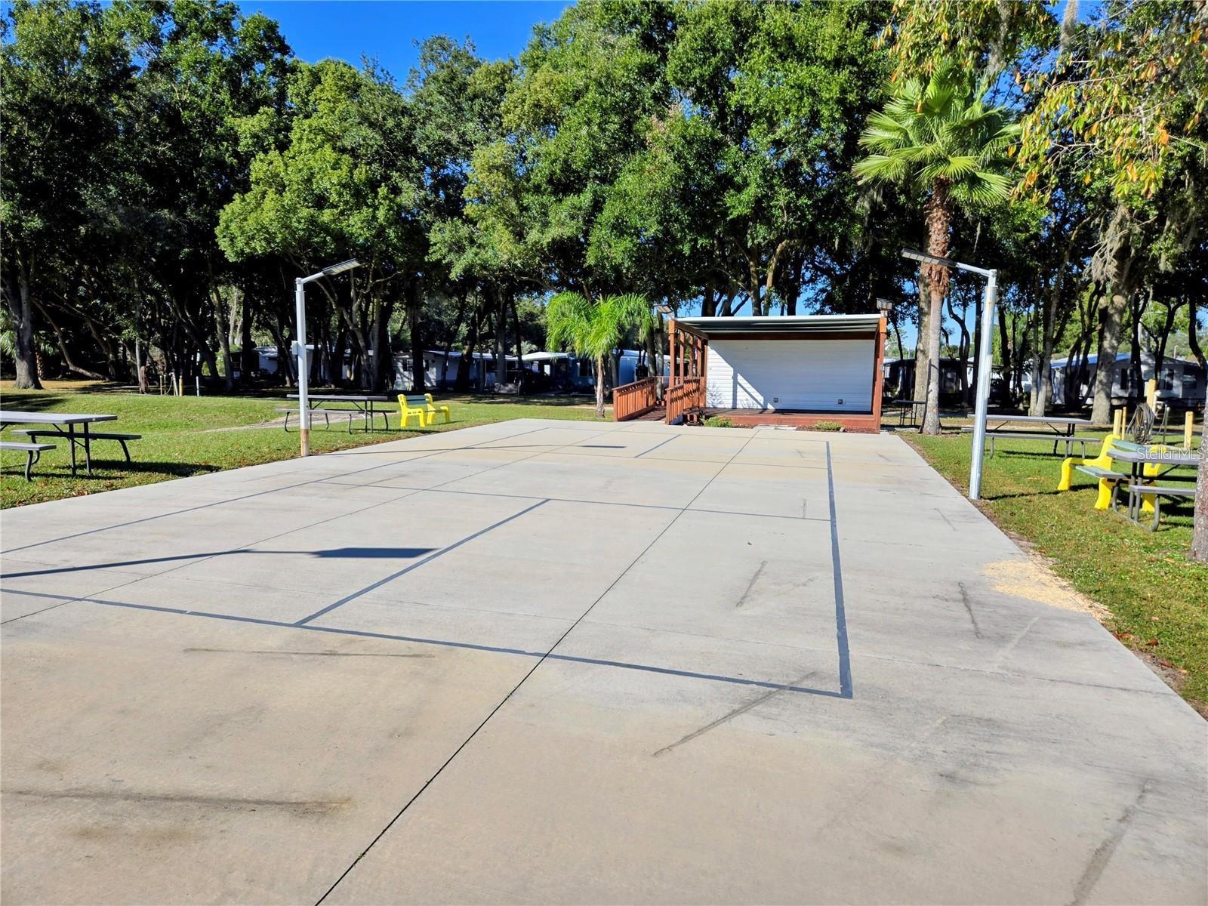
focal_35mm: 23
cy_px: 453
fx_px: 803
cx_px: 604
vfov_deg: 58.9
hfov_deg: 73.9
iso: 25
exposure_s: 1/2259
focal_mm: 5.4
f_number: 1.8
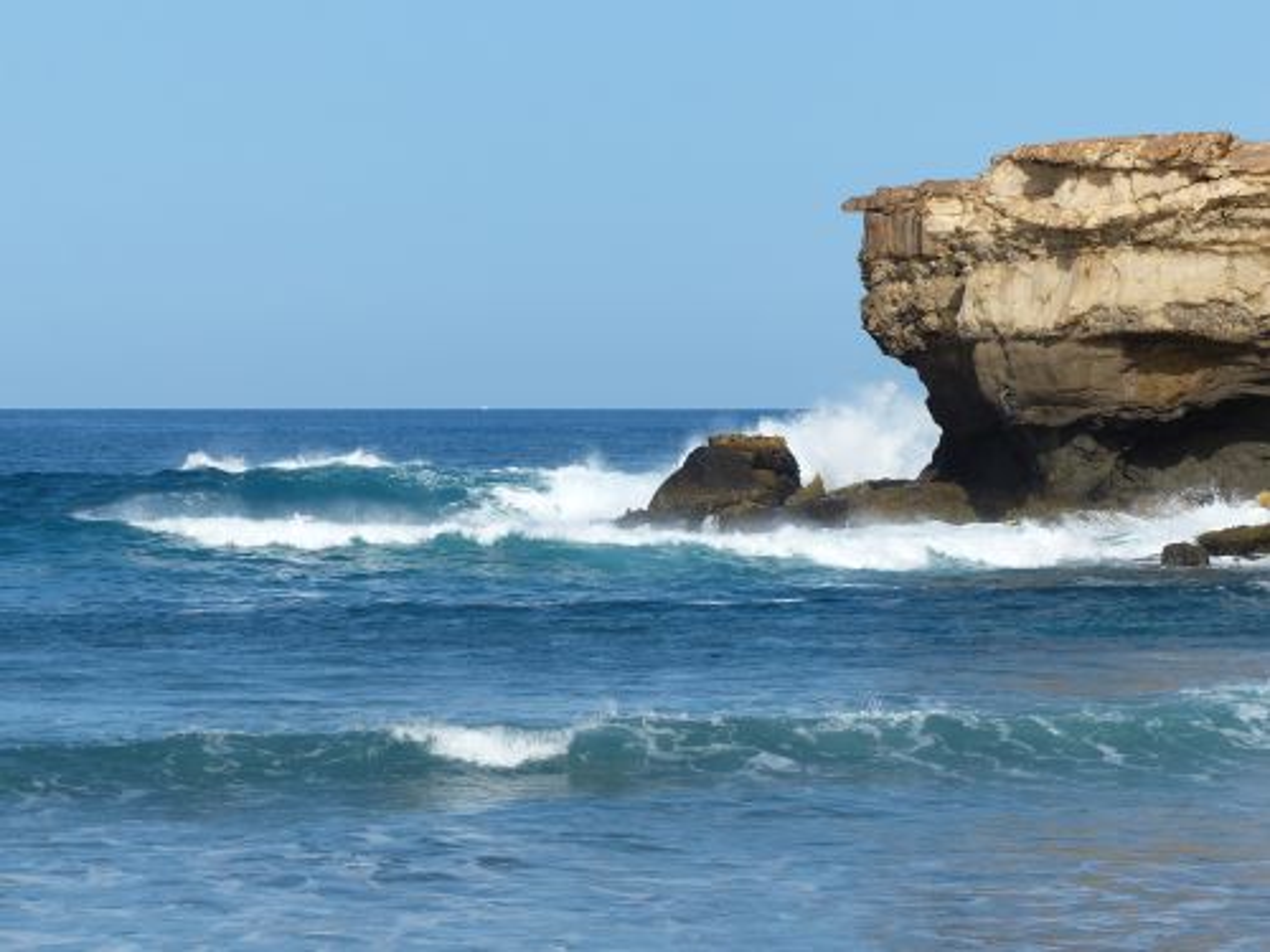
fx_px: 4806
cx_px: 635
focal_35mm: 131
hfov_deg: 15.1
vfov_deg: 11.3
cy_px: 476
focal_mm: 23.5
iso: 100
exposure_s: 1/1300
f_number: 4
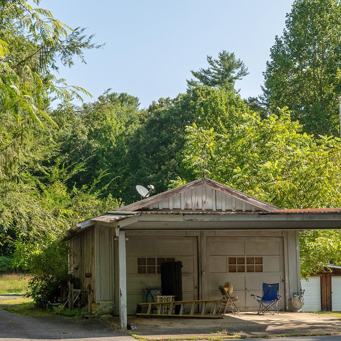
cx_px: 232
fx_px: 724
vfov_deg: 26.3
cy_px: 239
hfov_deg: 26.3
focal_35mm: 65
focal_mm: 35
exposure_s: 1/800
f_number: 7.1
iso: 320
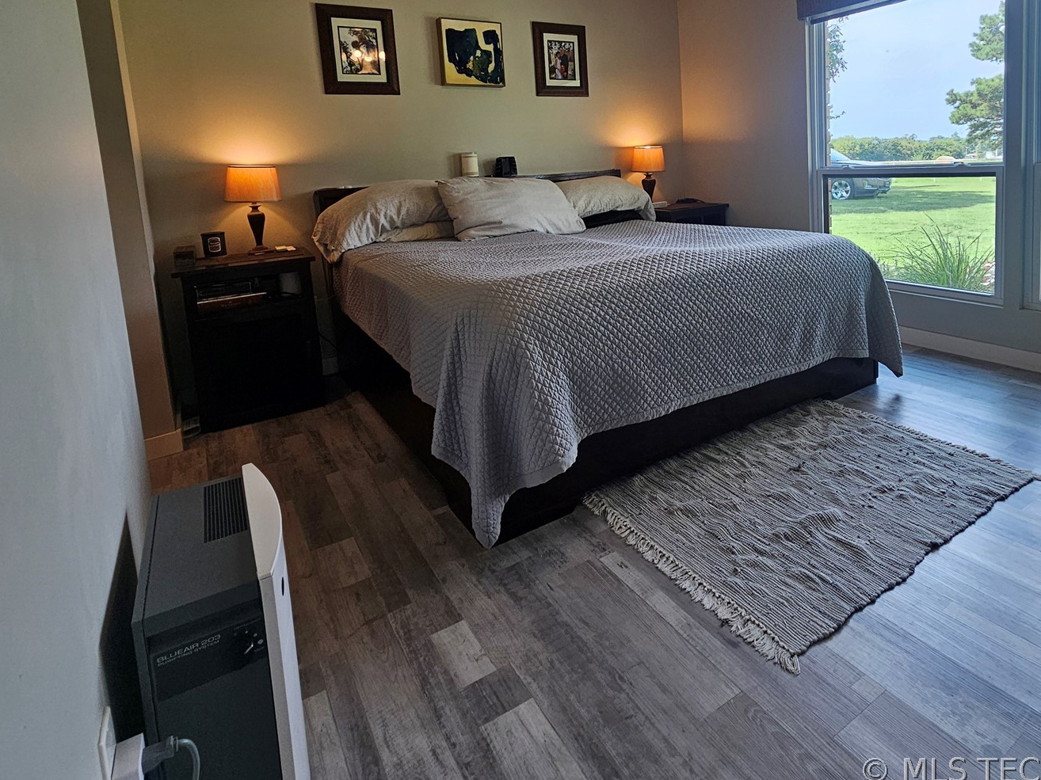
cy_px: 226
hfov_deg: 83.9
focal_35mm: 19
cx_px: 612
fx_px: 571
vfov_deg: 65.7
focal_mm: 2.2
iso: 64
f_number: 2.2
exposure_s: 1/120
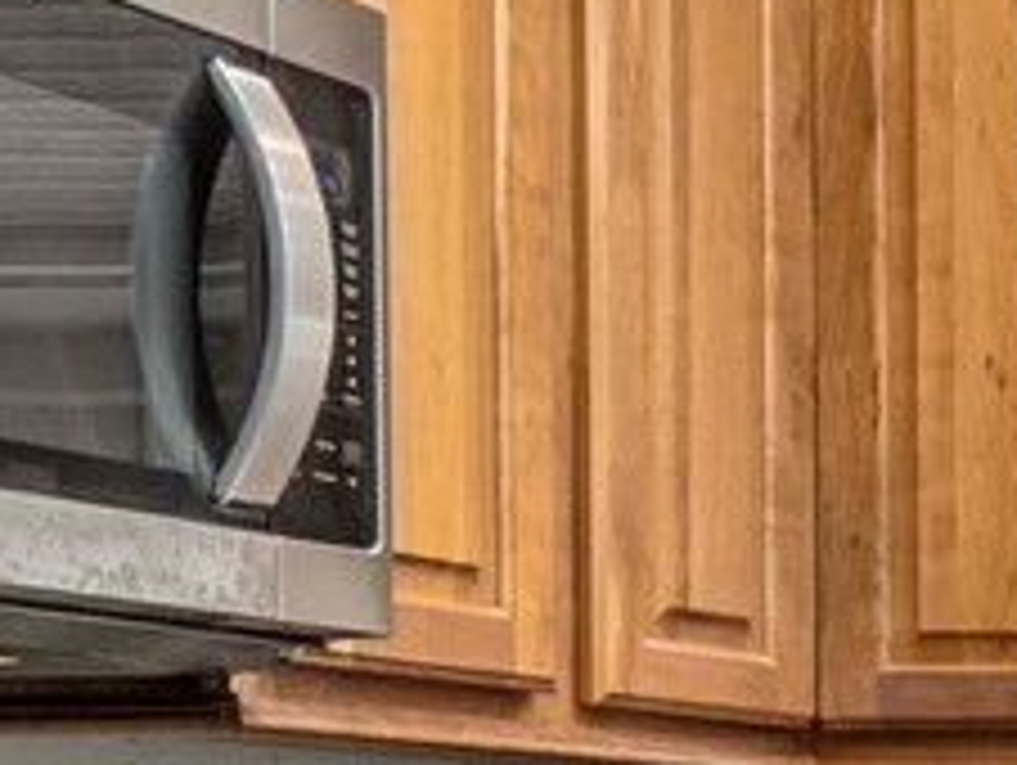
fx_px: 2970
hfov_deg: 12.6
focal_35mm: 101
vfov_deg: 13.8
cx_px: 2725
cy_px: 1152
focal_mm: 14
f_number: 7.1
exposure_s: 1/6
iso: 1000
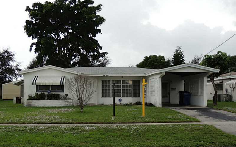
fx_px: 296
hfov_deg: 43.5
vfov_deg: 27.9
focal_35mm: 46
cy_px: 83
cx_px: 118
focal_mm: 7.6
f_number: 3.4
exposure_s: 1/160
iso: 100
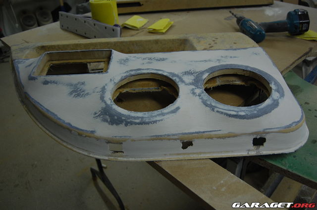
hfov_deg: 62.0
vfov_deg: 43.4
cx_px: 158
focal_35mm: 30
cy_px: 105
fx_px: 264
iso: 560
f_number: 3.8
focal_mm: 20
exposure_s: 1/30
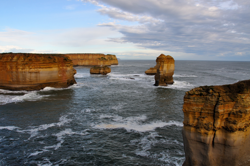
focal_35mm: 27
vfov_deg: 47.8
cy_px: 83
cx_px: 125
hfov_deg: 67.4
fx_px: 187
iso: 200
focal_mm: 18
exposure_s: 1/100
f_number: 10
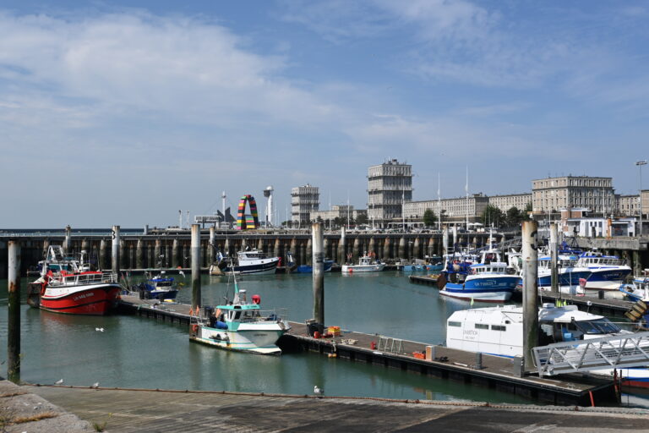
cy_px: 216
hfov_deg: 51.3
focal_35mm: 38
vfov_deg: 35.5
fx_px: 676
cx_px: 324
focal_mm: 25
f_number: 8
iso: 100
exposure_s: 1/500
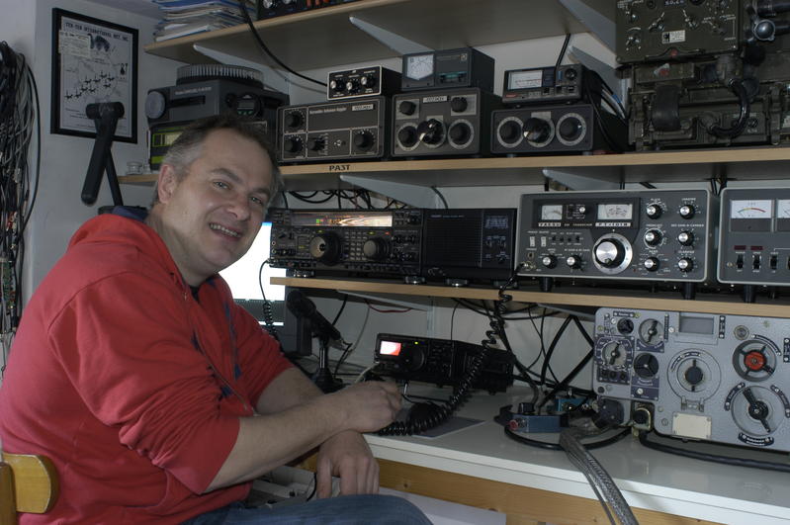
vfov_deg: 36.8
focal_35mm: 36
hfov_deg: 53.2
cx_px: 395
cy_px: 262
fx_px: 789
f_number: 6.3
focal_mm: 24
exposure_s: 1/1.5
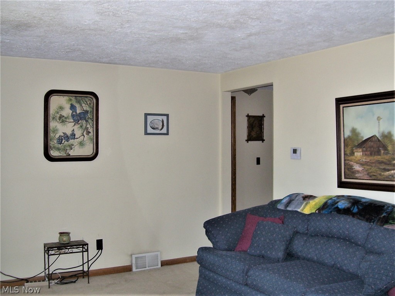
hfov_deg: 51.4
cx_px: 198
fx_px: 411
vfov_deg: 39.6
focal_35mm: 36
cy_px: 148
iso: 80
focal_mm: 6
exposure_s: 1/60
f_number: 2.7
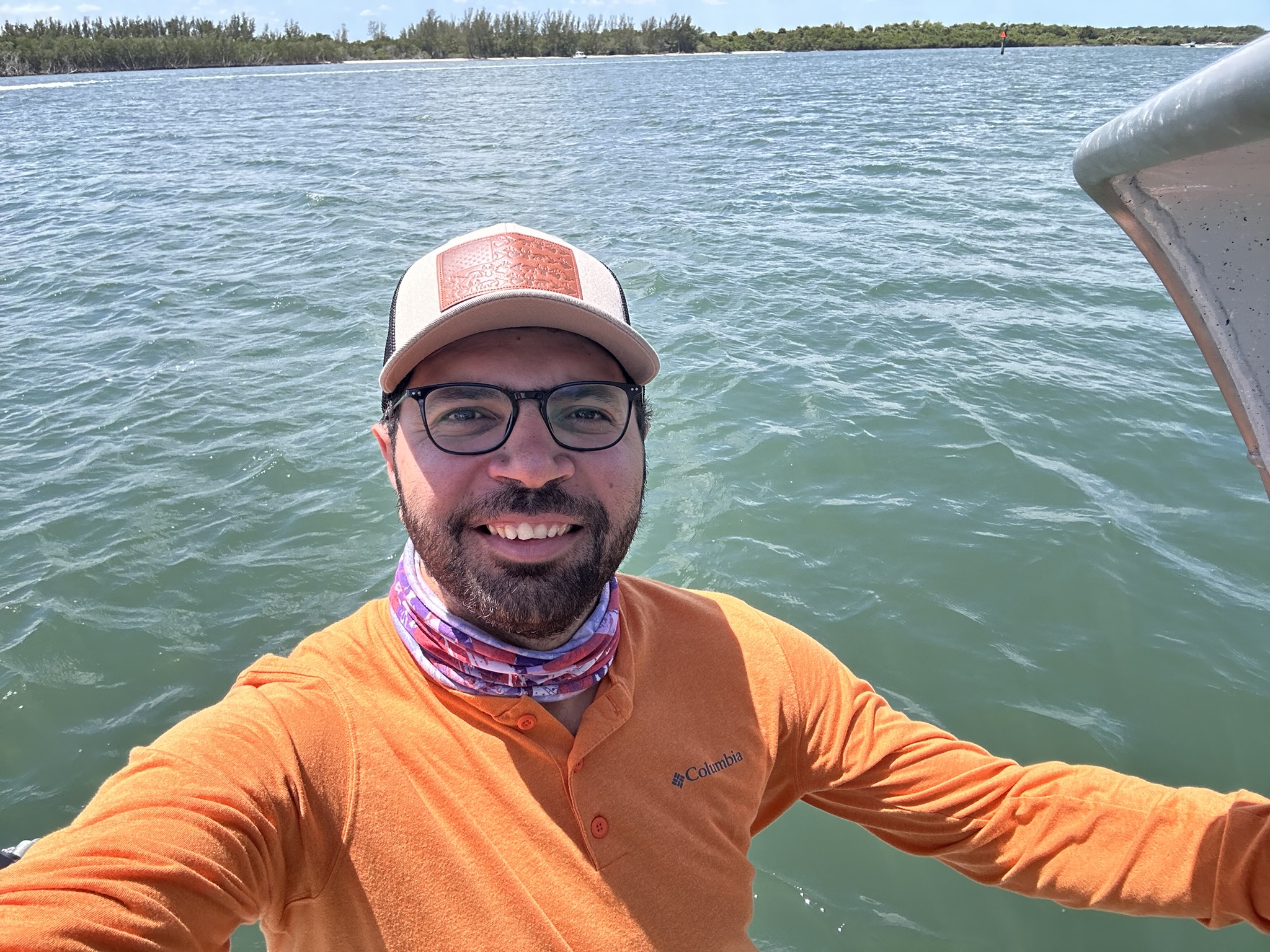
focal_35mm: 23
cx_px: 635
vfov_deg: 58.9
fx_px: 844
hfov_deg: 73.9
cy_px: 476
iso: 25
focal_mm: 2.69
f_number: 1.9
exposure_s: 1/628
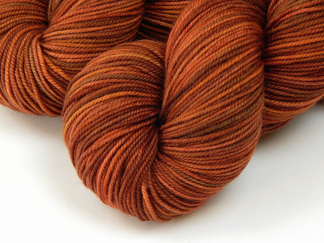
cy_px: 122
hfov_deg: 14.9
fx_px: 1235
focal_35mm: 132
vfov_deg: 11.2
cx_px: 162
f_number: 4.8
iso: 200
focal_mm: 23.4
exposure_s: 1/25
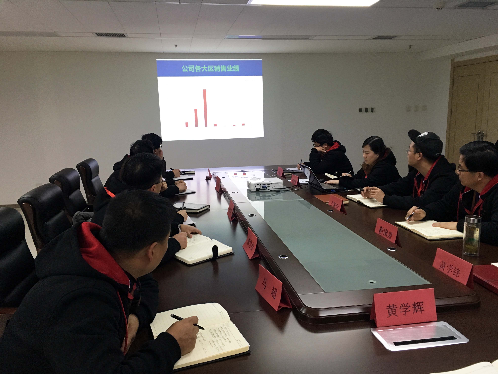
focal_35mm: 29
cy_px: 187
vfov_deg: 48.2
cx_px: 249
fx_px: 417
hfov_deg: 61.7
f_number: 2.2
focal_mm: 4.15
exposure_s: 1/33
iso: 160
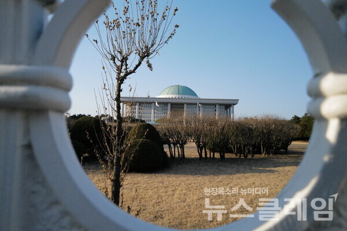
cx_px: 174
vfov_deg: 46.4
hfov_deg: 65.5
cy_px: 116
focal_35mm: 28
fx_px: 270
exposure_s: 1/2000
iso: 6400
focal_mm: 28
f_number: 16
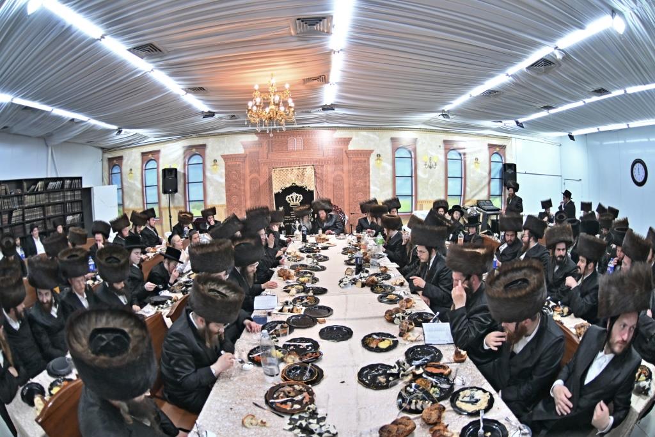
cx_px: 328
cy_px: 218
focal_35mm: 15
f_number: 2.8
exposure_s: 1/160
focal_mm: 10.5
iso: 400
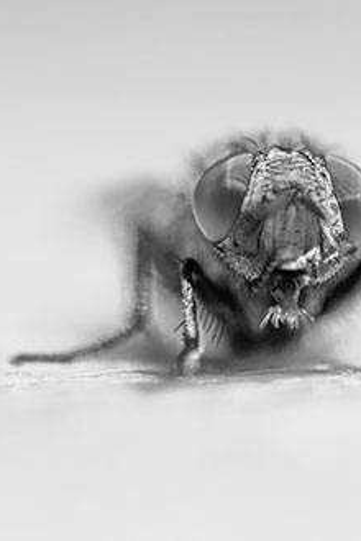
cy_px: 271
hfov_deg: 4.3
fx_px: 4783
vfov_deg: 6.5
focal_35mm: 318
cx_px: 287
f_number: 9.5
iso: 220
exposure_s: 1/800
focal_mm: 210
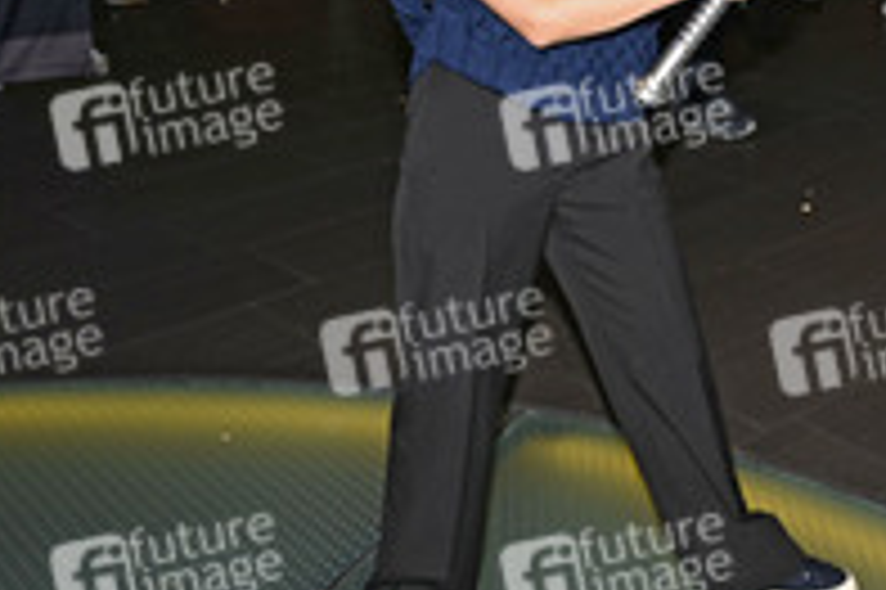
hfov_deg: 28.4
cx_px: 947
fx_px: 1602
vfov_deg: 20.2
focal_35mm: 65
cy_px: 5
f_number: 6.3
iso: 1250
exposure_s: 1/125
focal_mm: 28.5
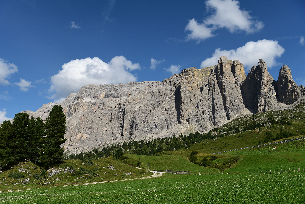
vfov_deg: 42.4
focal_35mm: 31
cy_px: 102
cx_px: 152
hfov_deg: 60.3
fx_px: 263
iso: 64
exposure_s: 1/250
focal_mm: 31
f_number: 9
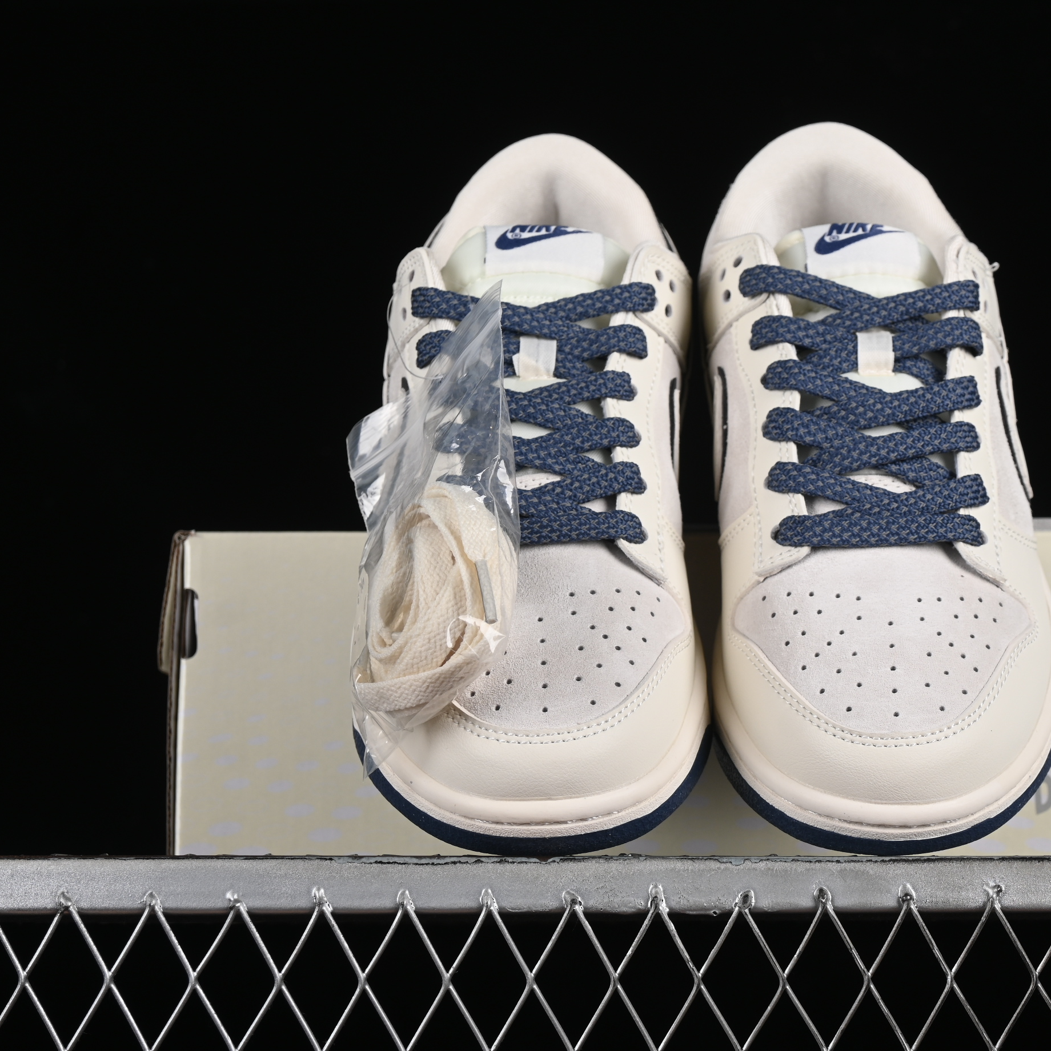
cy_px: 529
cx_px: 781
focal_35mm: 91
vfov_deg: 19.2
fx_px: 3114
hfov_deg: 19.0
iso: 125
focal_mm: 47
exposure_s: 1/160
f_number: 7.1
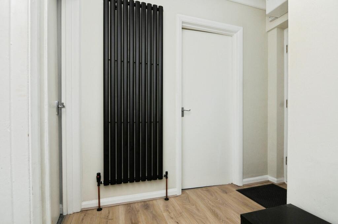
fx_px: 155
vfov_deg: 71.9
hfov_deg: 95.1
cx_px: 169
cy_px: 112
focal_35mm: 16
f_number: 8
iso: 400
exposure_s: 1/60
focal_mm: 11
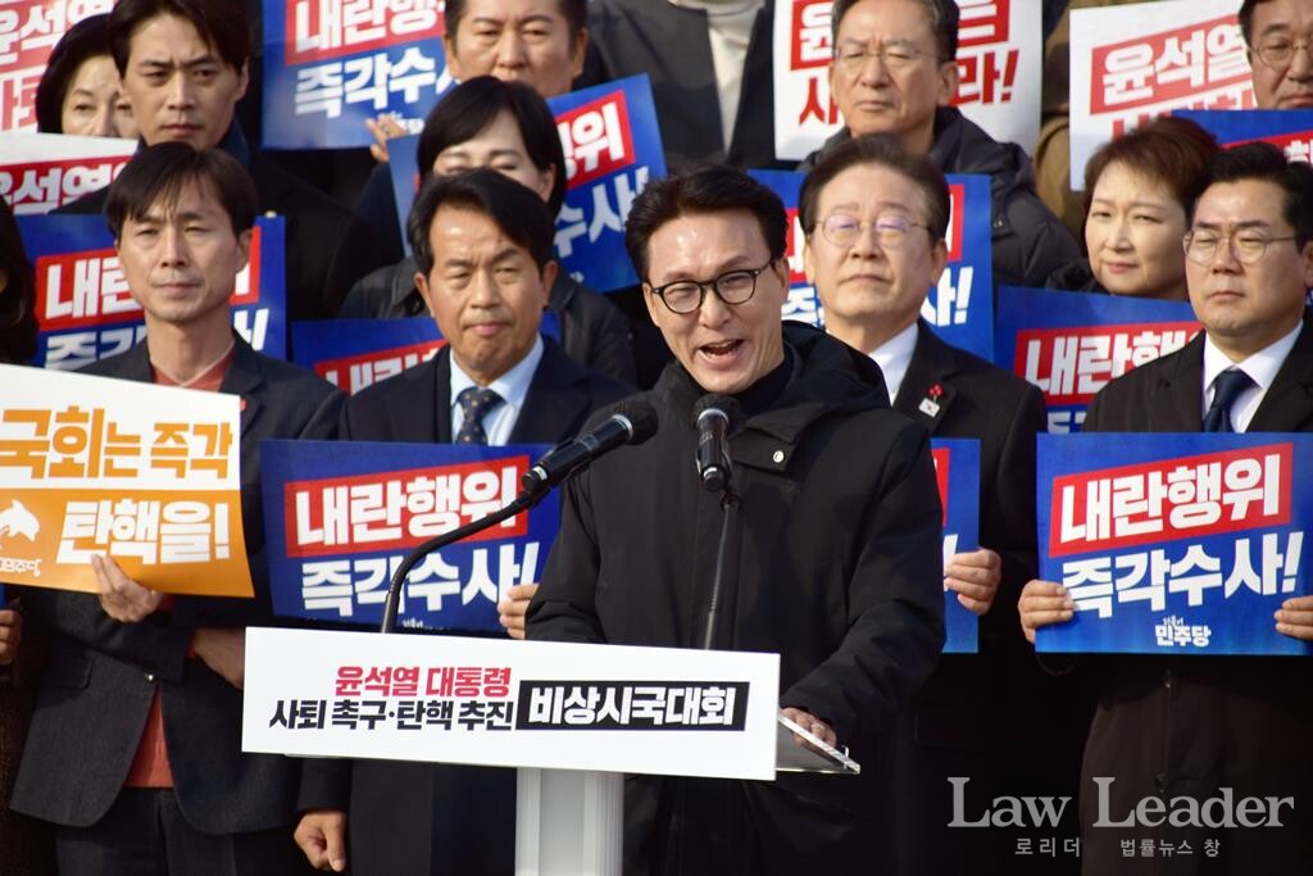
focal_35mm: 300
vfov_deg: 4.6
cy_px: 438
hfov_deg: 6.9
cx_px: 656
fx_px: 10942
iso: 100
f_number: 6.3
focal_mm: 200
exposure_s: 1/640
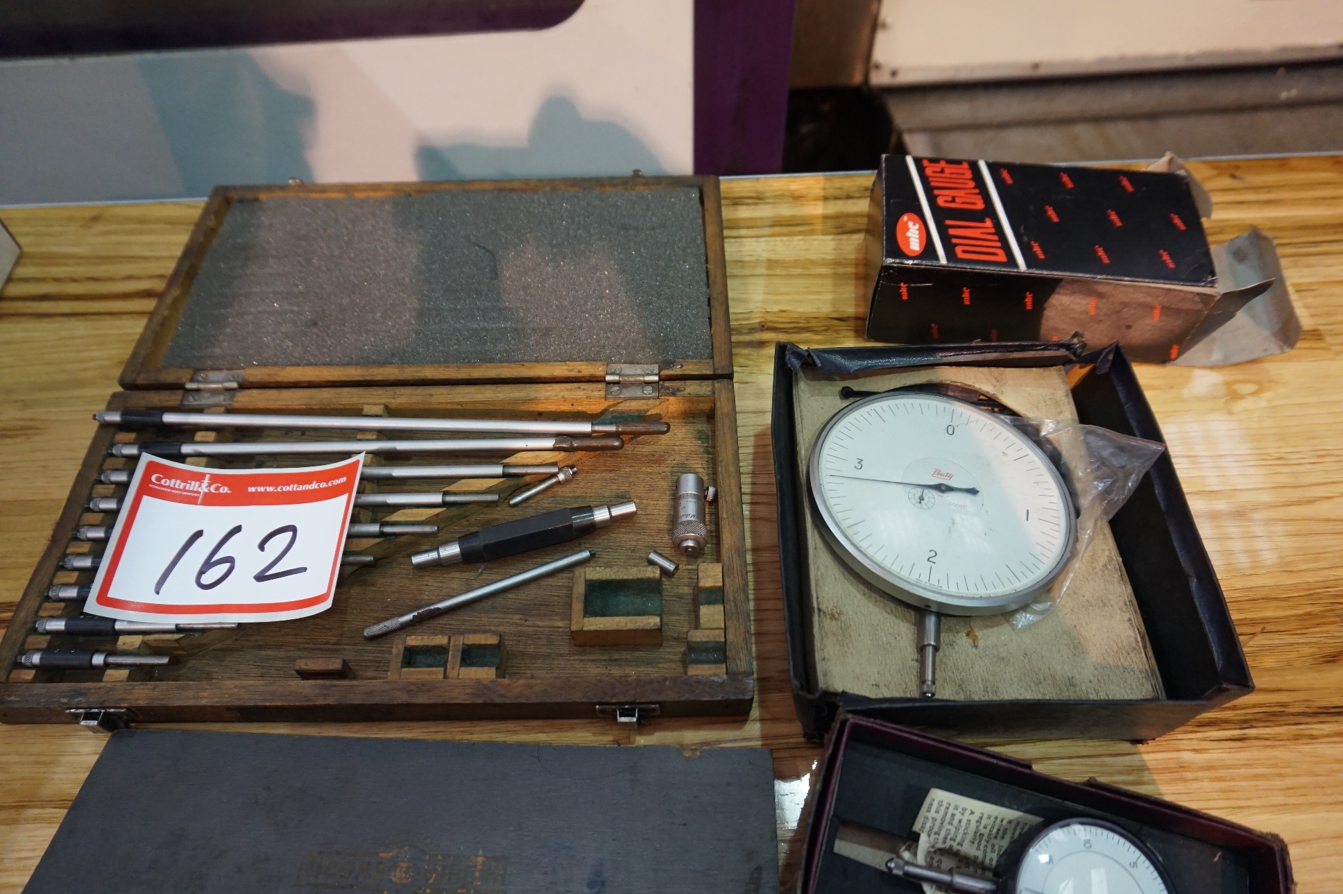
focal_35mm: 24
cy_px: 447
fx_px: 895
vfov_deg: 53.1
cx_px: 672
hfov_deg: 73.8
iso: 1600
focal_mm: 16
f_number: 4
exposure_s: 1/60
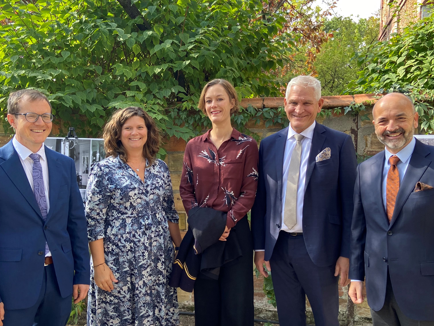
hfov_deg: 67.3
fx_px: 326
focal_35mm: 26
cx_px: 217
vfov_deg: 53.1
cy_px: 163
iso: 32
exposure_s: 1/122
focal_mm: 4.25
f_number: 1.8
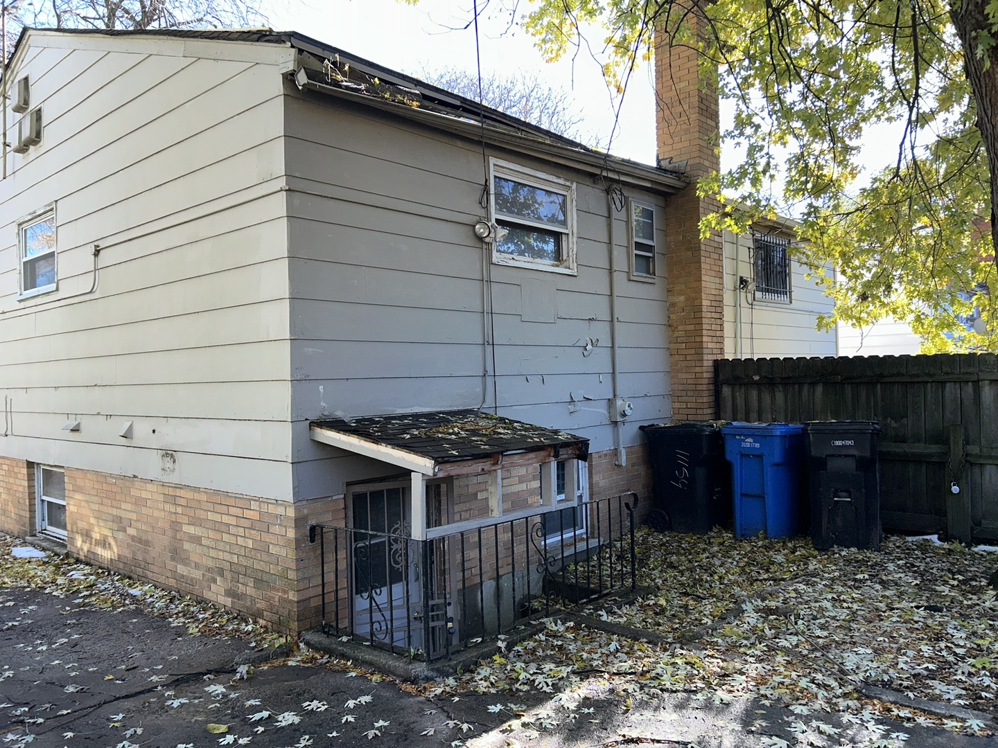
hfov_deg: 67.3
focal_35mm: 26
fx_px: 750
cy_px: 374
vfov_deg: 53.1
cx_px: 499
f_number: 1.5
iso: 32
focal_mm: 5.7
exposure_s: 1/504
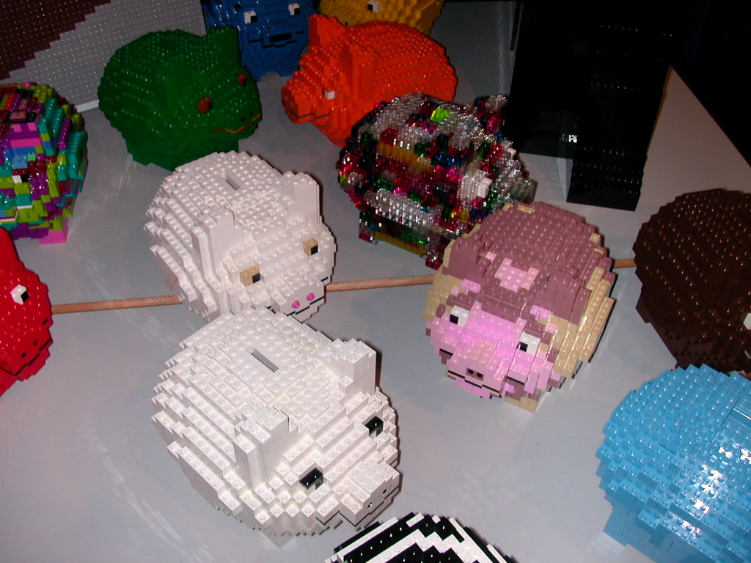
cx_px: 376
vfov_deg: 38.7
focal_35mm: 37
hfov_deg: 50.1
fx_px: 803
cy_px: 282
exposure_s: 1/59.9
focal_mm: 5.6
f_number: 2.7
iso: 100
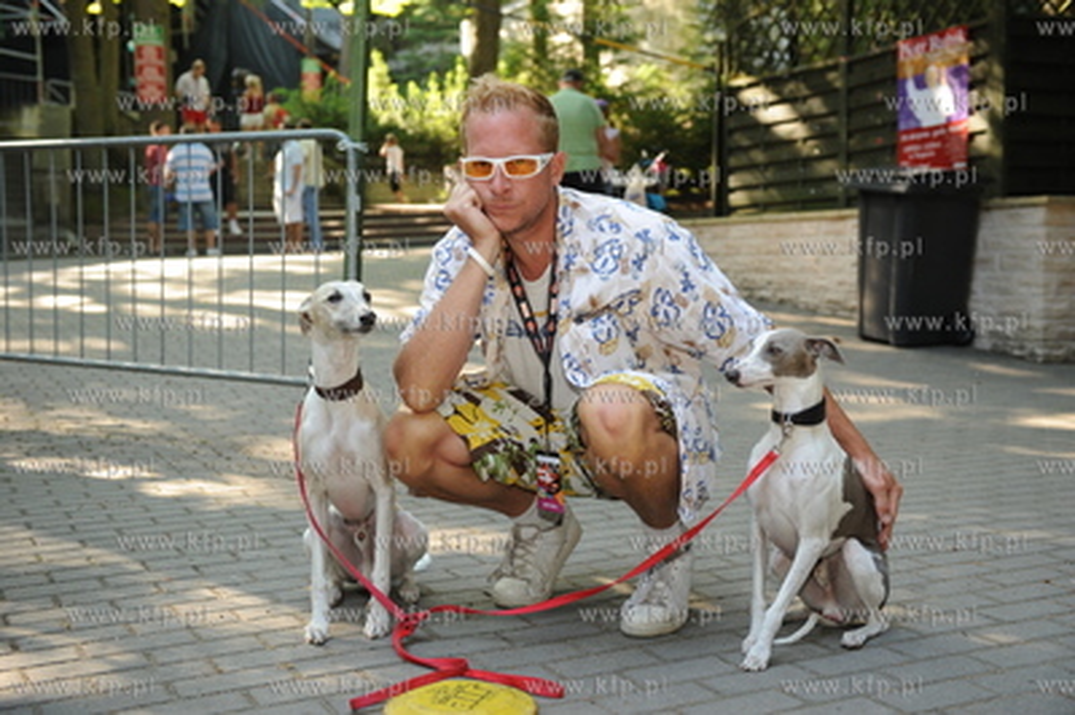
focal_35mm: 48
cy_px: 358
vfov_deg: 28.0
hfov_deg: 41.1
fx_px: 1432
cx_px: 538
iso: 800
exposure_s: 1/250
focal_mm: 48
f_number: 4
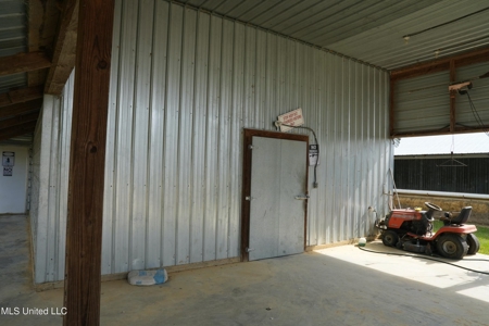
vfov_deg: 53.1
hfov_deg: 73.7
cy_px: 163
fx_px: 326
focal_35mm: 24
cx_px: 244
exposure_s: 1/80
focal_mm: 24
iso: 320
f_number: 14
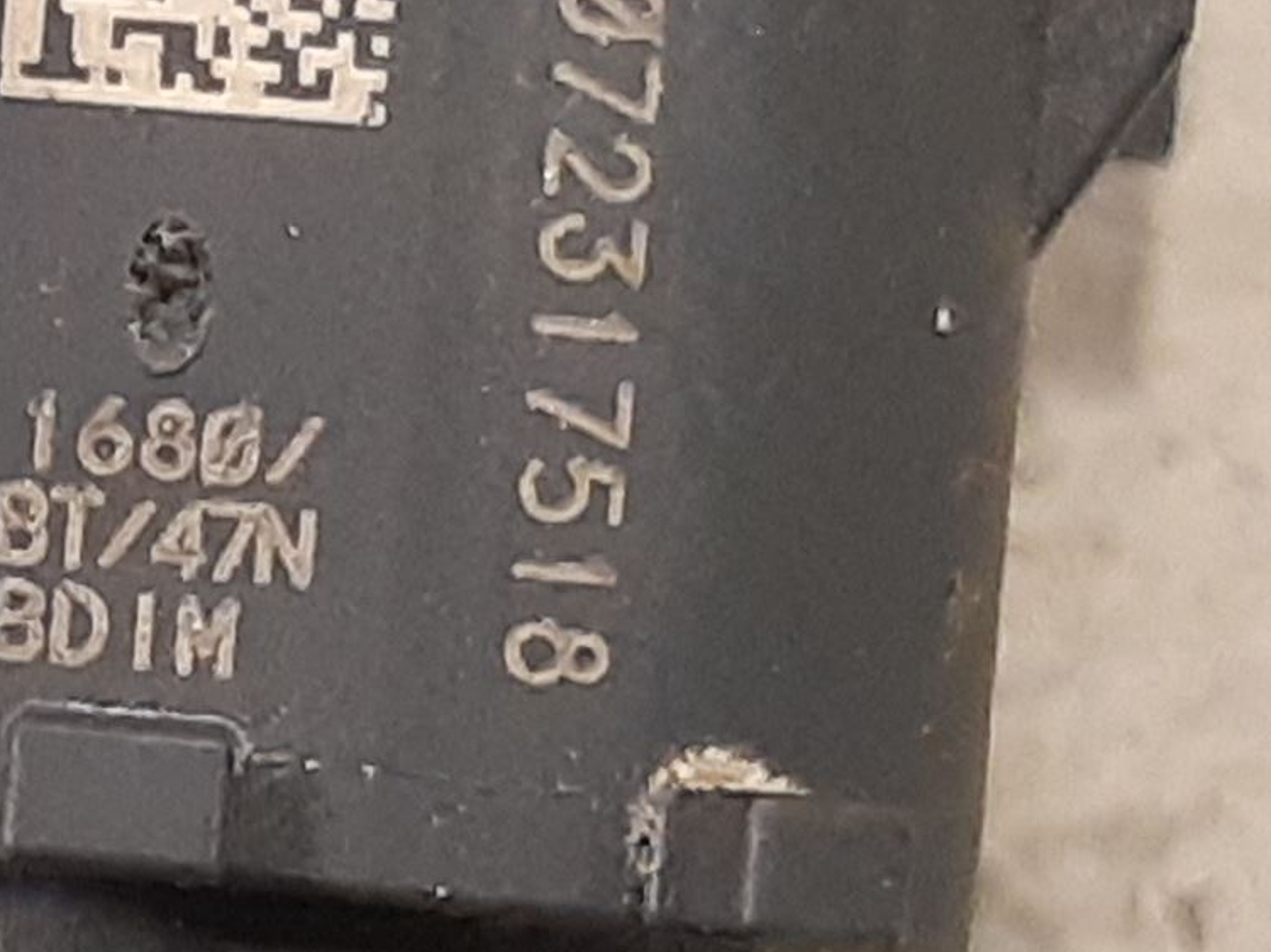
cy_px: 634
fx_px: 2606
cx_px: -142
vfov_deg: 20.6
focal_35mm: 71
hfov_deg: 25.3
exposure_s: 1/25
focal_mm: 3.93
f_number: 1.7
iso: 250
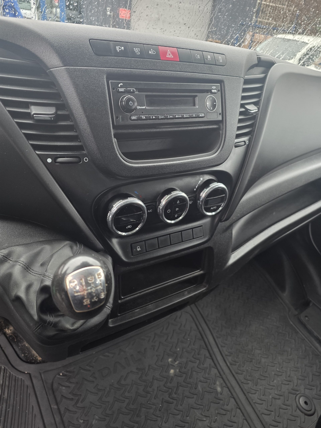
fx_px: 284
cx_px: 160
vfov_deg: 73.9
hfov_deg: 58.9
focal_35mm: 23
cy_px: 214
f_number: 1.7
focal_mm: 6.25
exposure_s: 1/100
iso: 250
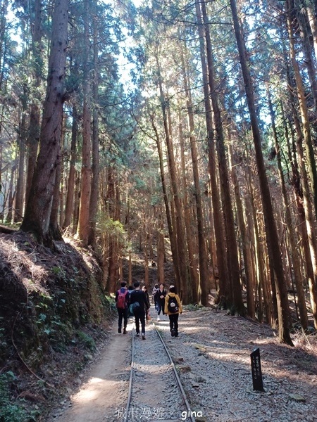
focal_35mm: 25
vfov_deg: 69.4
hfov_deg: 54.9
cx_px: 158
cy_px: 211
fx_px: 305
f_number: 1.8
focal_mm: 4.6
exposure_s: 1/40
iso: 320
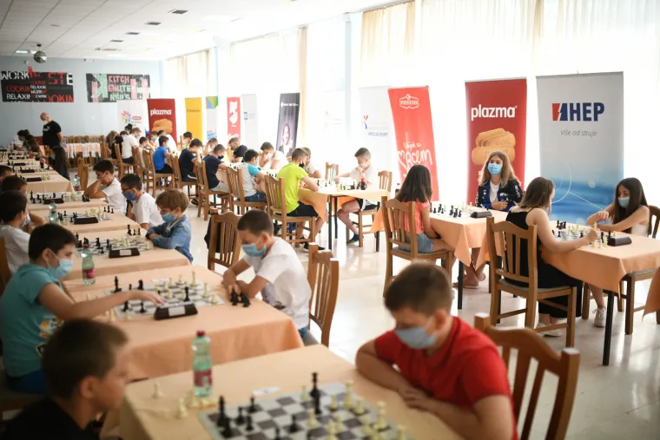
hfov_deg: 54.4
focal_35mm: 35
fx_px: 642
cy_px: 220
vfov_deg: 37.9
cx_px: 330
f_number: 1.4
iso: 800
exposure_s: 1/1000
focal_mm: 35
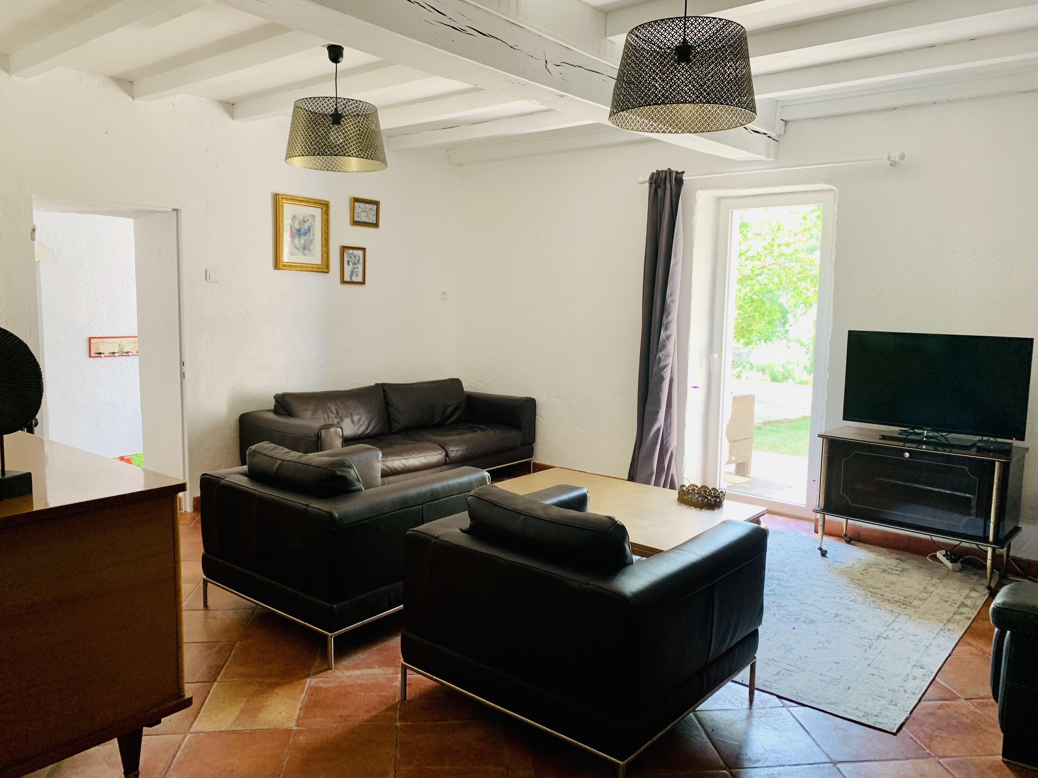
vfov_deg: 53.1
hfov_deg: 67.3
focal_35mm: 26
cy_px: 389
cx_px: 519
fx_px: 780
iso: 100
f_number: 1.8
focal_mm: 4.25
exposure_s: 1/66
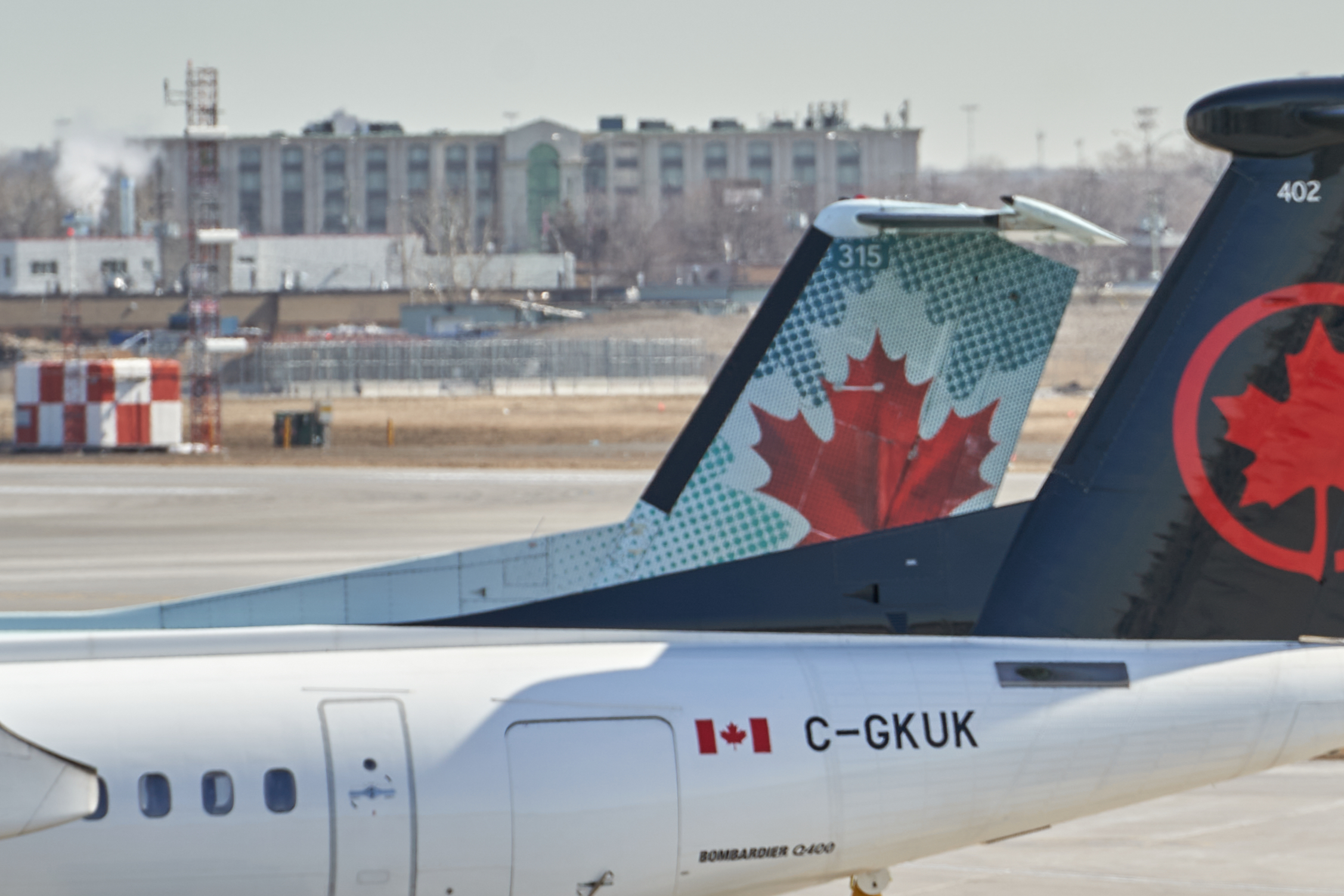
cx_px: 1594
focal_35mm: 517
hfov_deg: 4.0
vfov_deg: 2.7
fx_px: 19301
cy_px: 634
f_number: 7.1
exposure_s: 1/200
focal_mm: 200
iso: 100
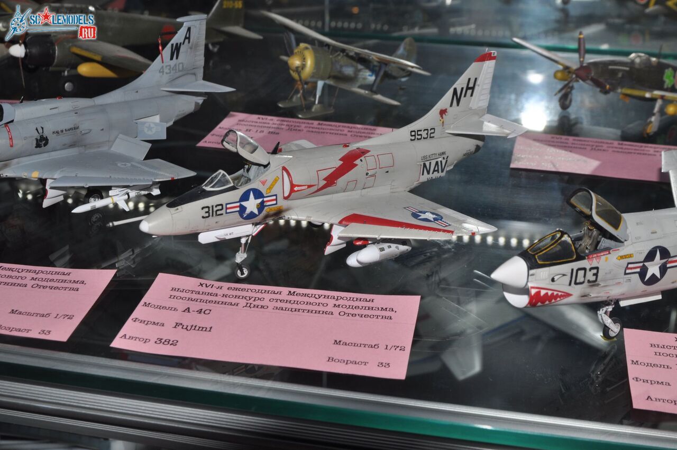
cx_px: 338
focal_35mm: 63
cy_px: 225
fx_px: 1183
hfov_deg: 31.9
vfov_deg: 21.5
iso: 200
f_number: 13
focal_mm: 42
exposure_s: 1/200
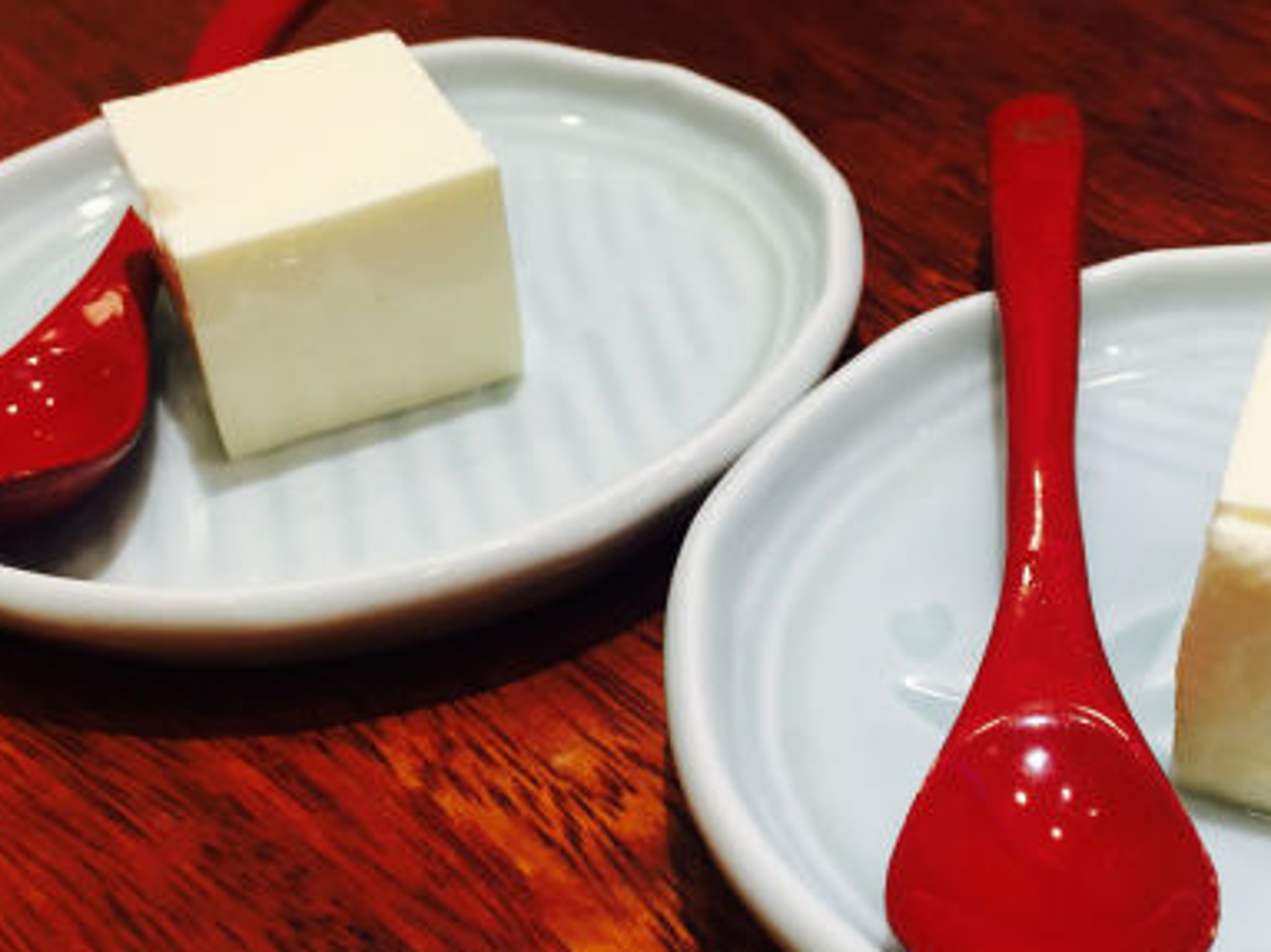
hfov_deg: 35.8
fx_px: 1945
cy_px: 572
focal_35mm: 53
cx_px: 846
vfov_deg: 27.4
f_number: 2.2
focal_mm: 4.15
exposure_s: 1/40
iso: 32
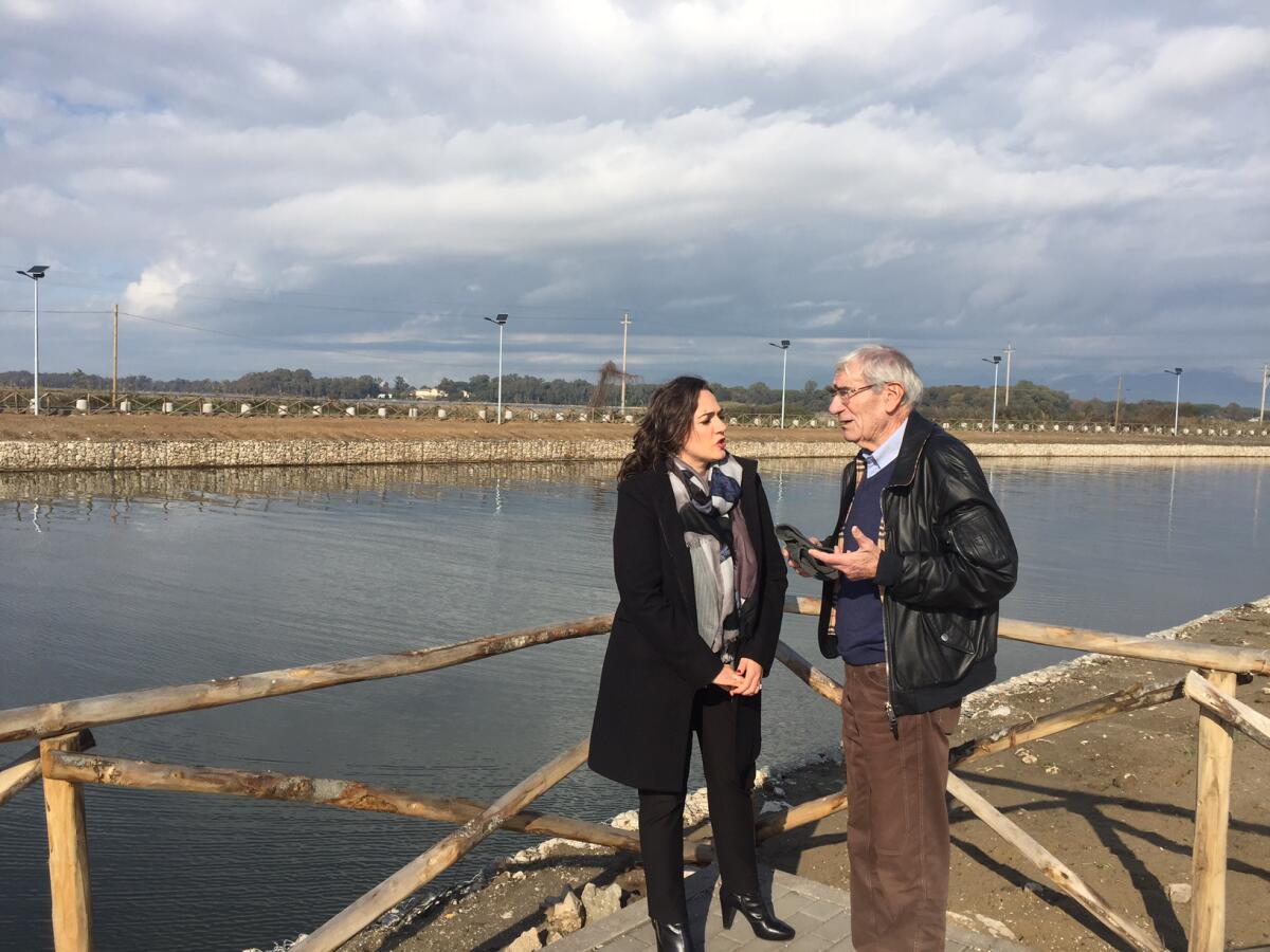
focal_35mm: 29
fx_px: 1064
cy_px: 476
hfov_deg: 61.7
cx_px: 635
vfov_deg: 48.2
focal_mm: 4.15
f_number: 2.2
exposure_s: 1/2326
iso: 32
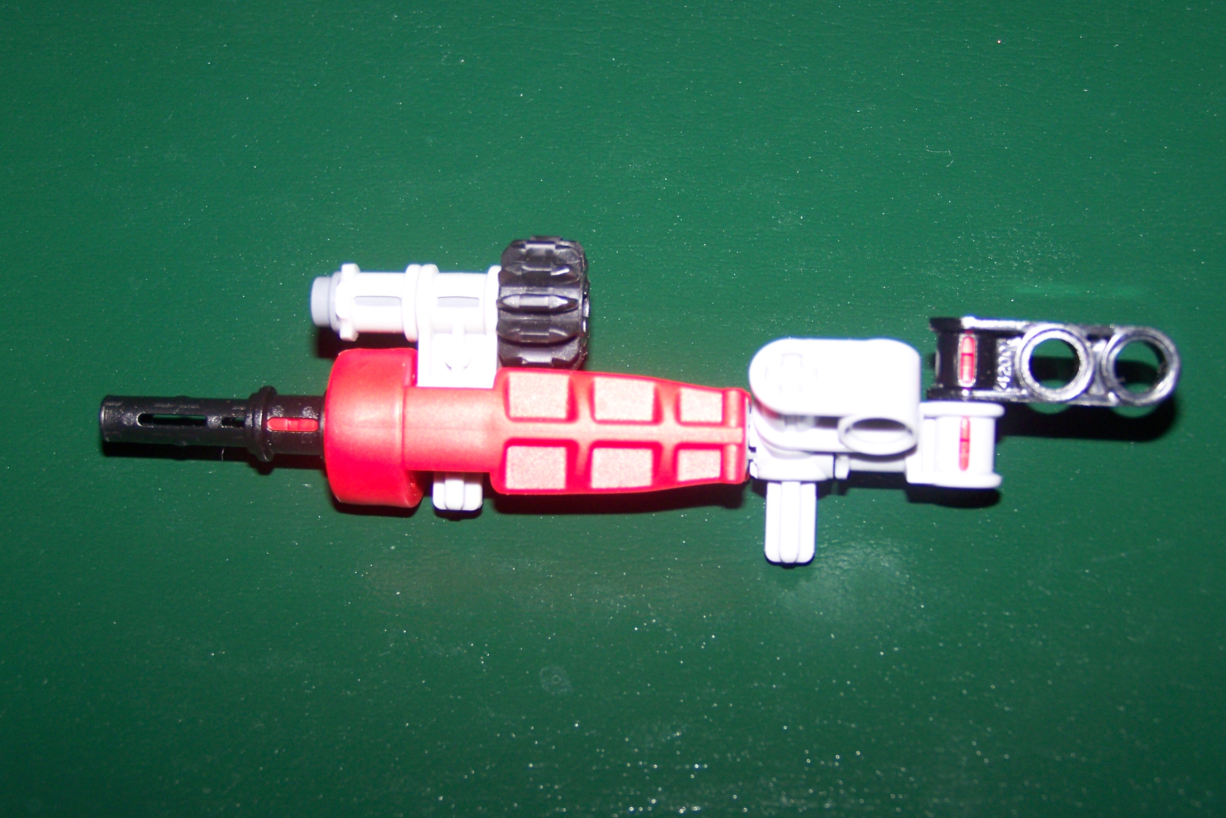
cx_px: 612
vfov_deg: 20.3
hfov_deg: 30.1
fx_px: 2282
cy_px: 459
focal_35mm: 67
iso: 80
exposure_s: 1/125
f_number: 3.2
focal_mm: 10.7
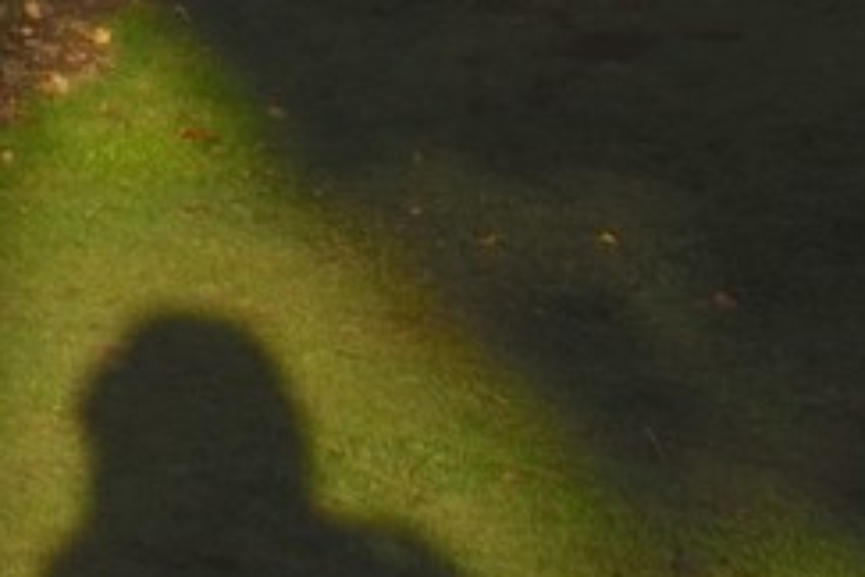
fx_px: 3316
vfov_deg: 9.0
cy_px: -785
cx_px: -1484
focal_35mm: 138
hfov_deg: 11.2
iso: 100
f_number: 14
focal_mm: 14
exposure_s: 1/80
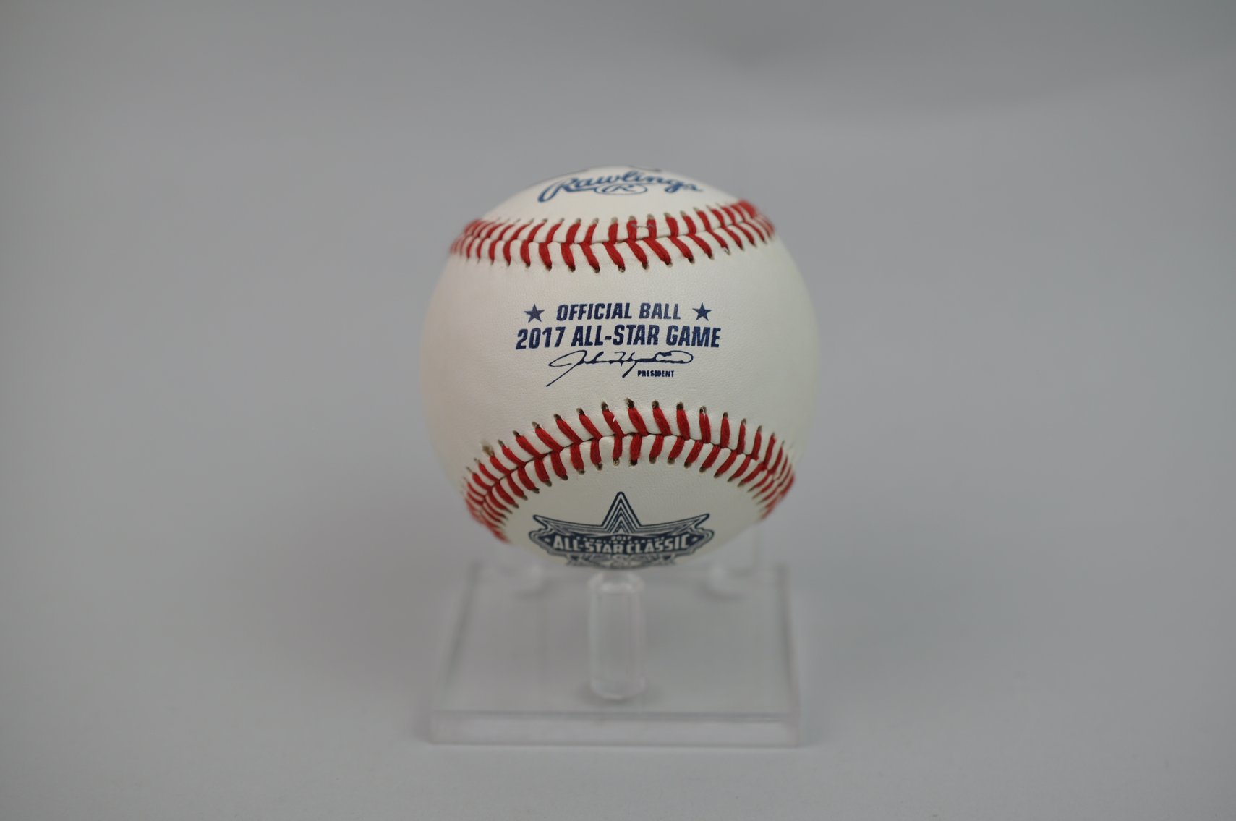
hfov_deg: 33.4
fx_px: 2057
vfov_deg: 22.6
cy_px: 410
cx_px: 618
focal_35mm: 60
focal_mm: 40
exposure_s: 1/80
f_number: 4.5
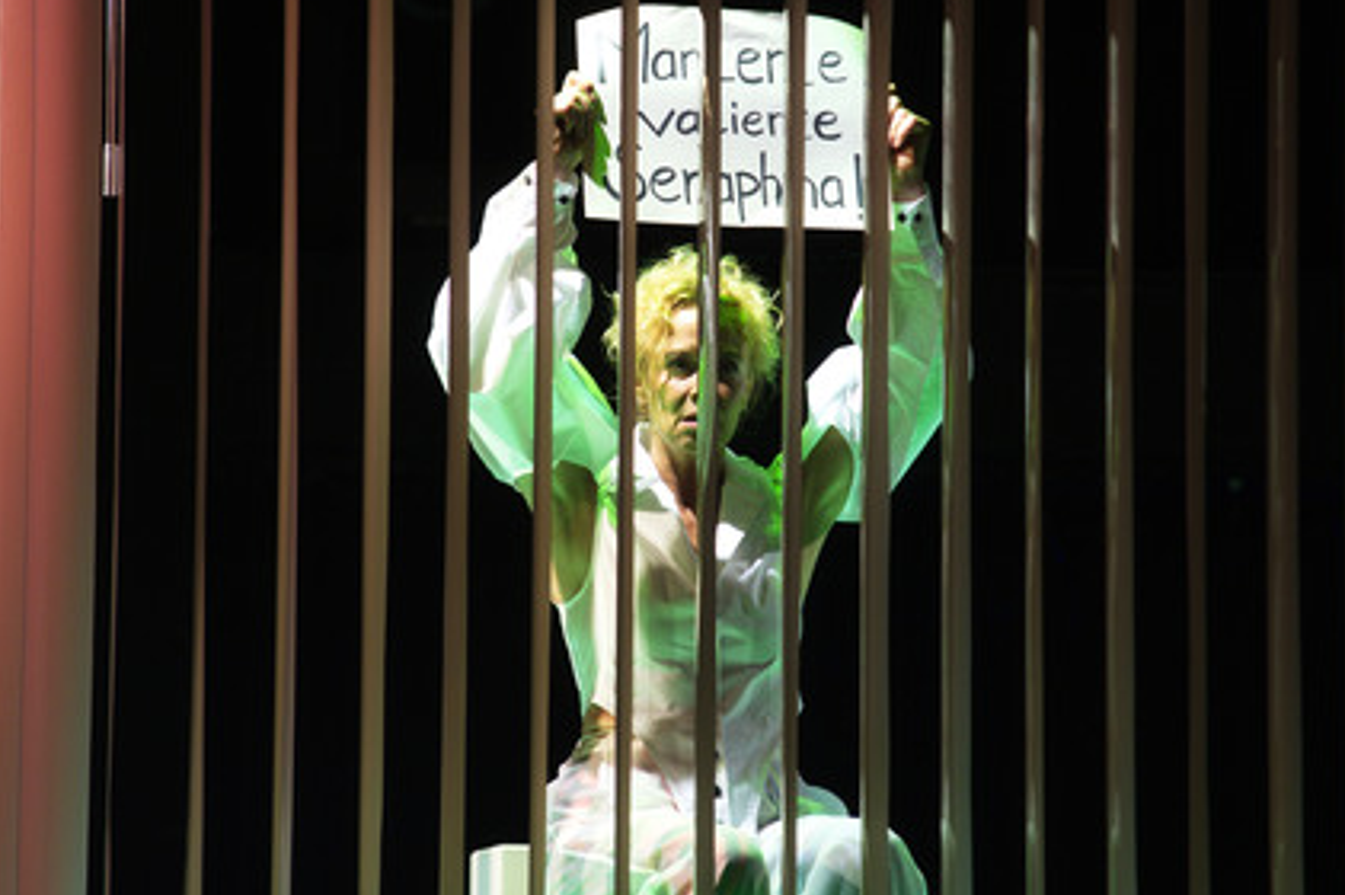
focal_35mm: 198
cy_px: 454
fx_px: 7392
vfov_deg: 6.9
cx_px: 717
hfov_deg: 10.4
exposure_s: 1/200
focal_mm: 185
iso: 1600
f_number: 4.5
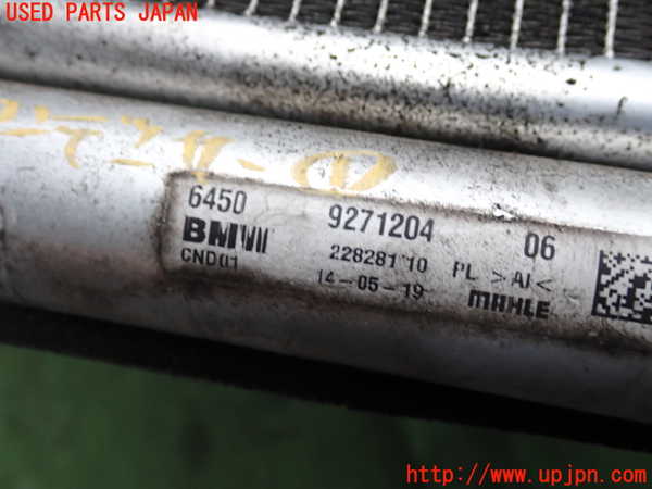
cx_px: 326
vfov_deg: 35.1
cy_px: 244
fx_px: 772
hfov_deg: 45.8
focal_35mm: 41
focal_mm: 7.31
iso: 200
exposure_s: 1/40
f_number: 2.8
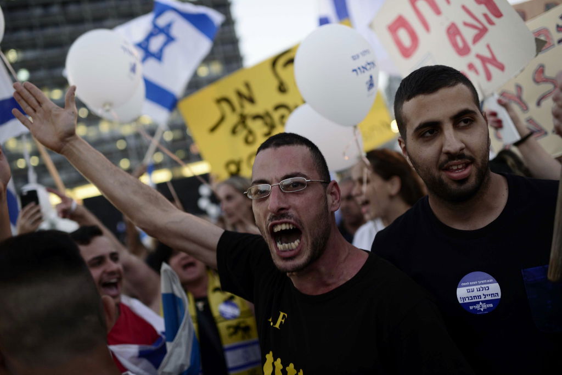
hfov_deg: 54.4
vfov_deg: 37.9
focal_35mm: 35
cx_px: 281
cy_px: 188
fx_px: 546
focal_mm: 35
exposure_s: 1/250
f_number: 2
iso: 800
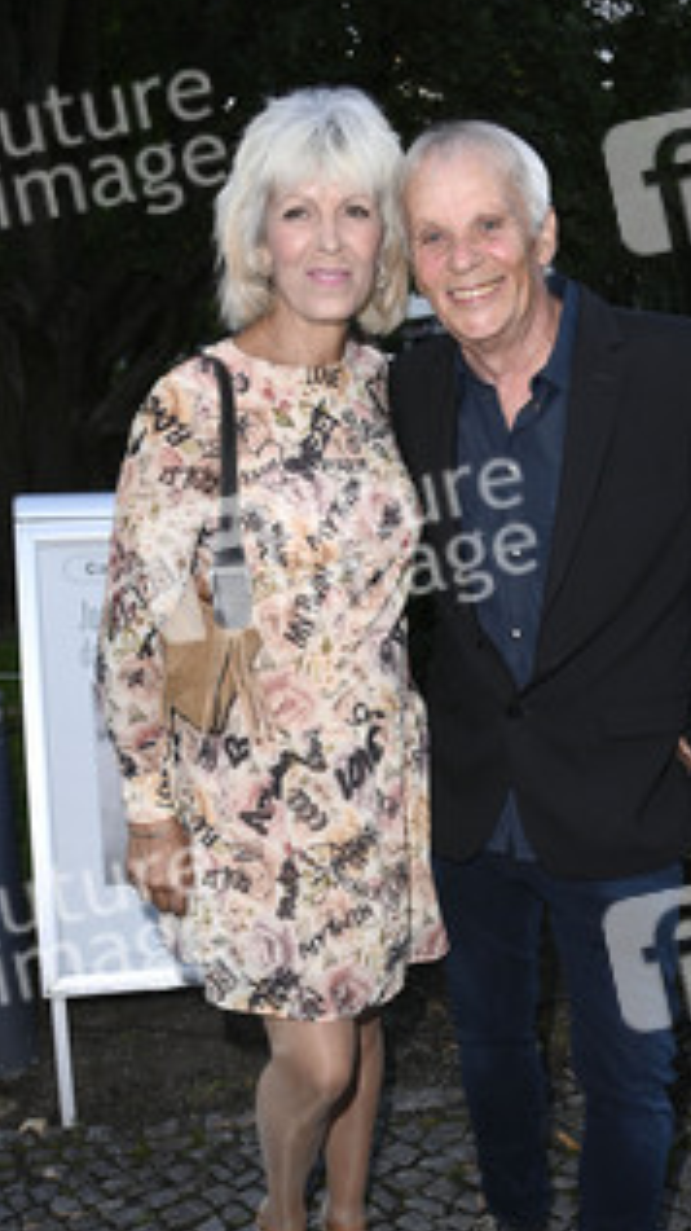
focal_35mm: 37
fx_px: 1207
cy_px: 746
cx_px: 450
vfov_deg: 53.6
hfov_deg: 31.7
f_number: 5.6
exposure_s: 1/250
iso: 1000
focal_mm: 28
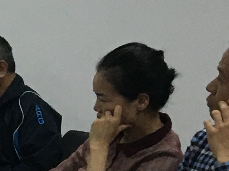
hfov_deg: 8.5
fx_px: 1336
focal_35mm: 202
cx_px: -416
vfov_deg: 7.3
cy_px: 195
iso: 50
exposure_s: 1/33
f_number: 2.2
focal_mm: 4.15
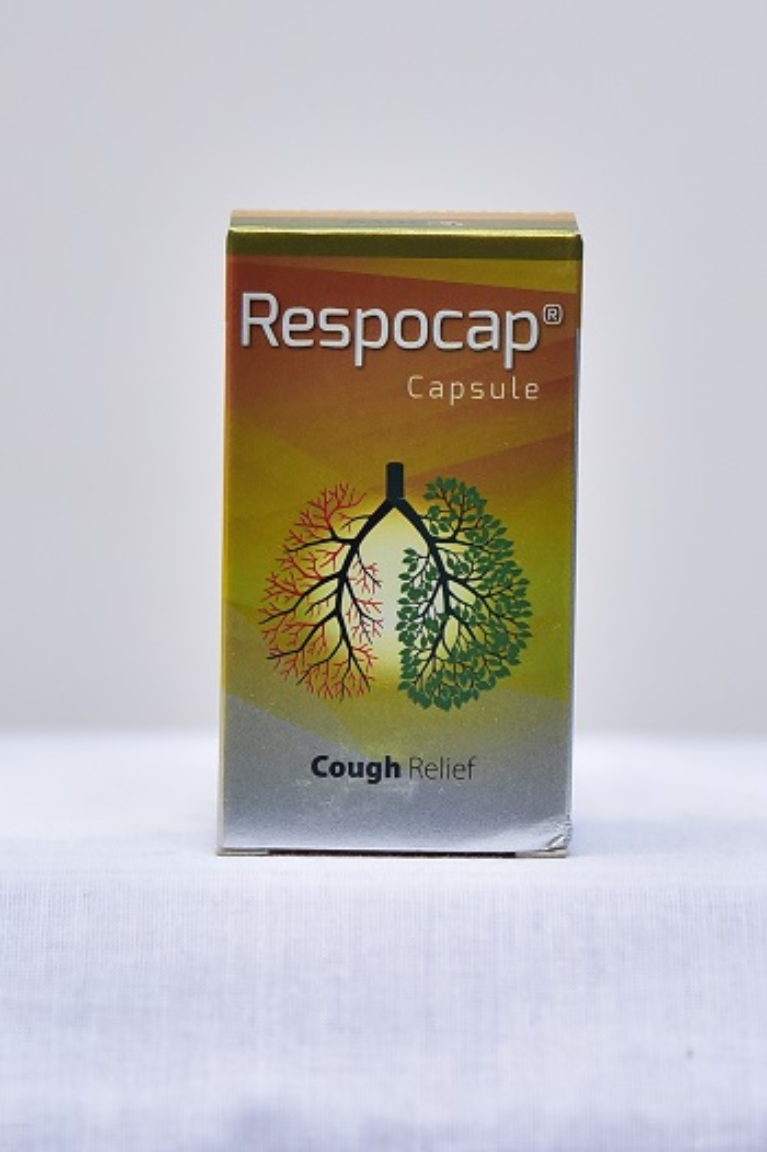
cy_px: 576
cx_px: 384
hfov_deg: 16.1
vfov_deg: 23.9
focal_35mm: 85
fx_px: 2720
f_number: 4
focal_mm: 85
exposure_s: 1/125
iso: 1250
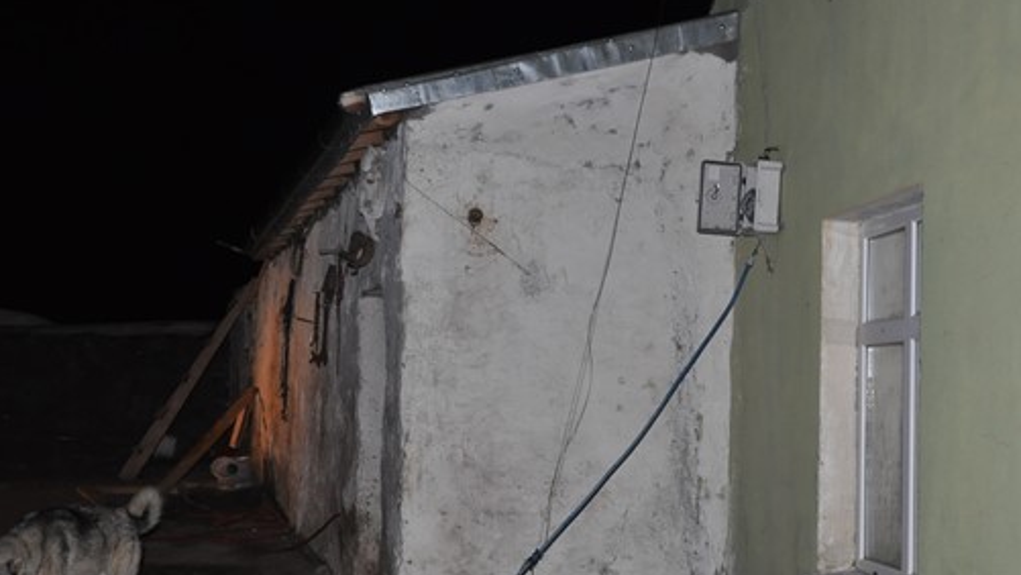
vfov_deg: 21.0
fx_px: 1543
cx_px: 546
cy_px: 363
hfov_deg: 36.6
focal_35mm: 57
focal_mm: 28
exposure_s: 1/60
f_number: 4.2
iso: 1000
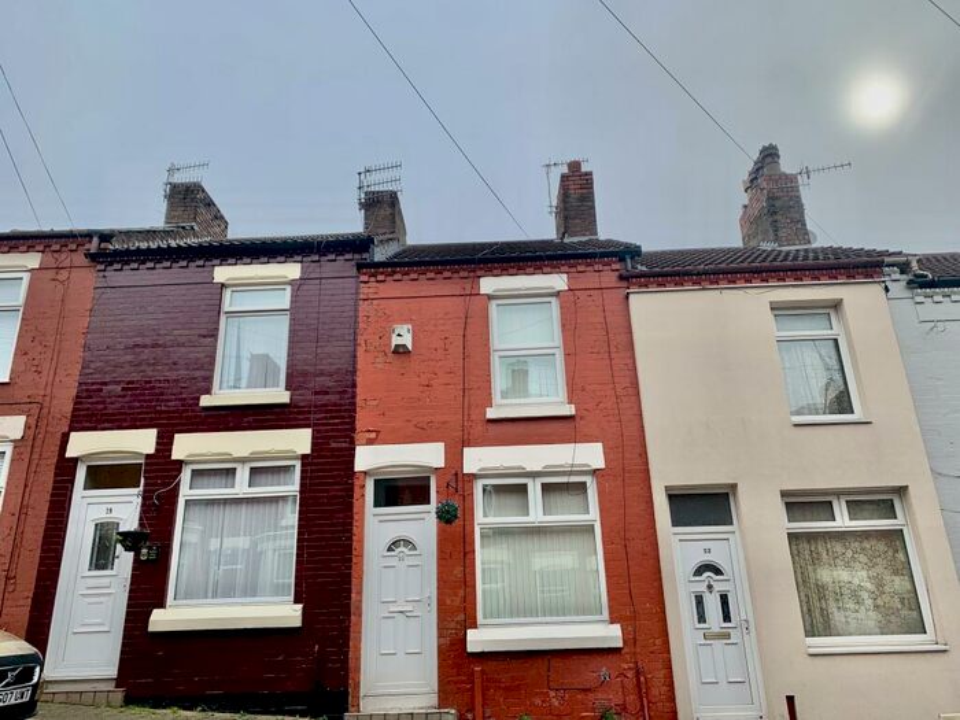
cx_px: 480
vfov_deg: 53.1
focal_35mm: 26
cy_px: 360
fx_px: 721
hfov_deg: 67.3
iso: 25
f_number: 1.8
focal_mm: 4.25
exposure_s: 1/2160
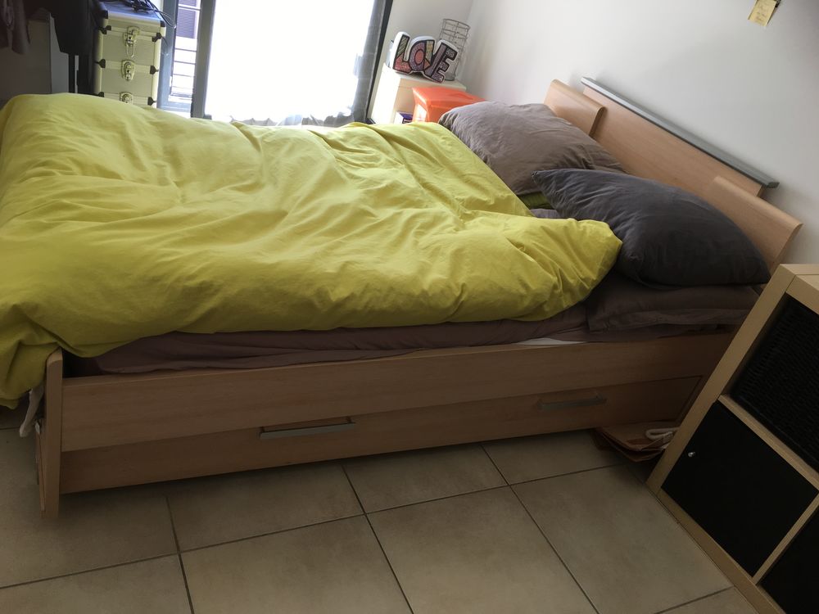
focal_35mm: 29
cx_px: 410
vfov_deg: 48.2
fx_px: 686
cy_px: 307
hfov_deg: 61.7
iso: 25
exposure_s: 1/50
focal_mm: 4.15
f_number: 2.2
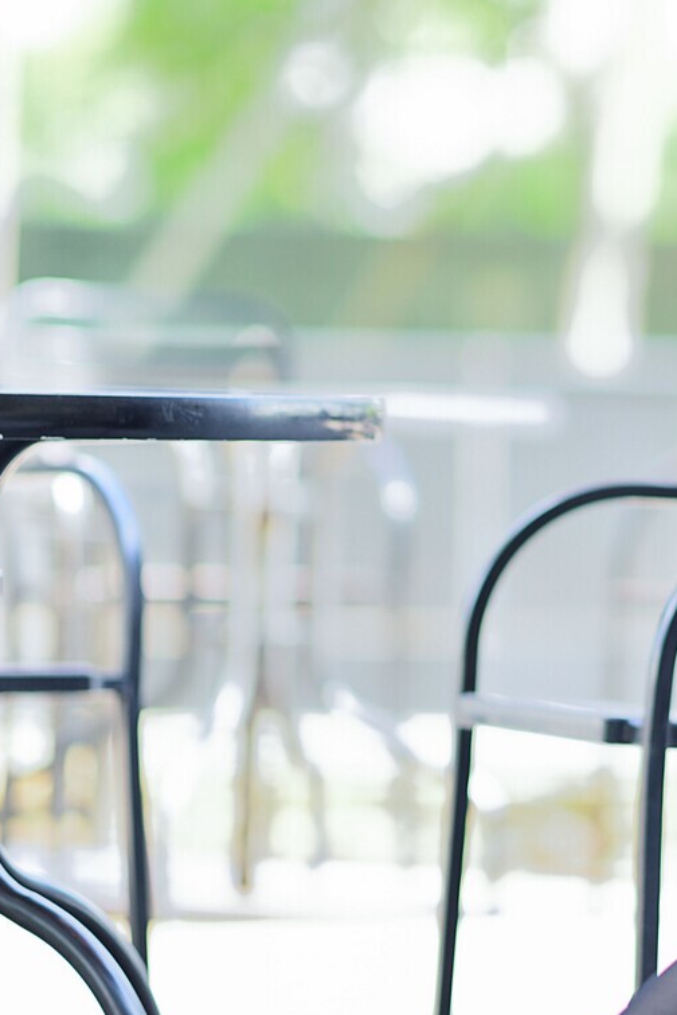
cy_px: 286
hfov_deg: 4.9
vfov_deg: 7.4
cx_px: 838
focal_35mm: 278
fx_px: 7834
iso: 100
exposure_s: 1/500
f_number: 1.4
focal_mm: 105
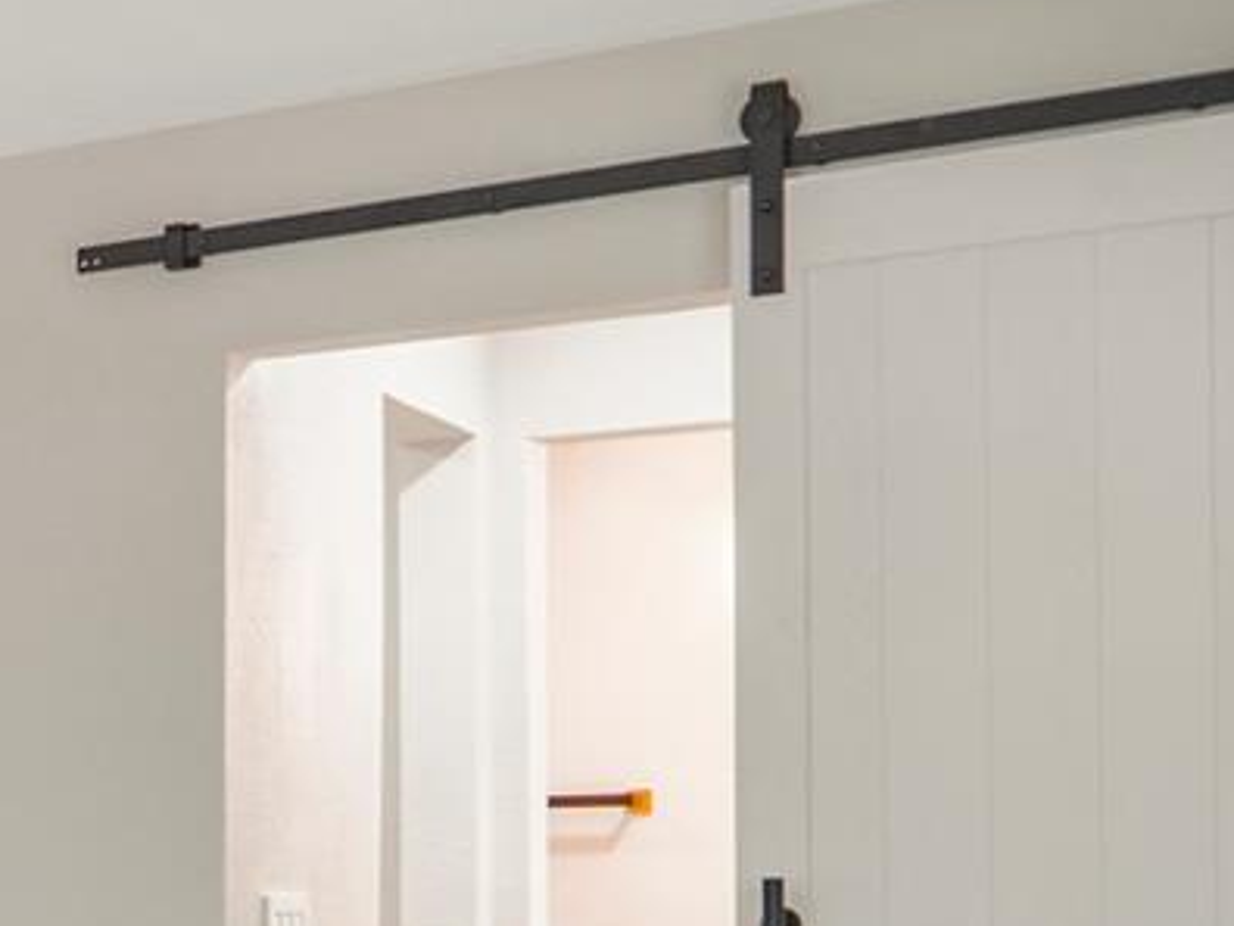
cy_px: 832
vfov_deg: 20.6
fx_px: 2495
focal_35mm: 70
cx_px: -751
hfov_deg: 21.8
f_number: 2
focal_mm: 12
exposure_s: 1/30
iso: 125
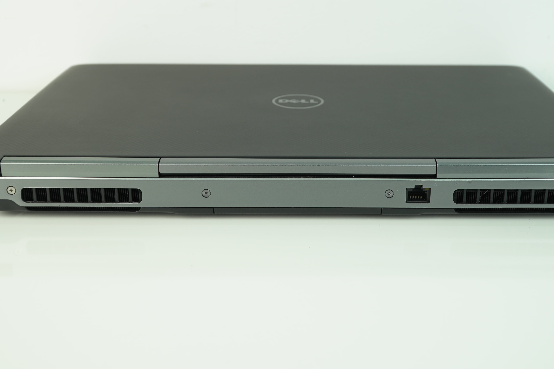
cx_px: 300
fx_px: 764
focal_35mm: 50
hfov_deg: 39.8
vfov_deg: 27.1
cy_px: 140
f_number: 4.5
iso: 100
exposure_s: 1/30
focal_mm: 25
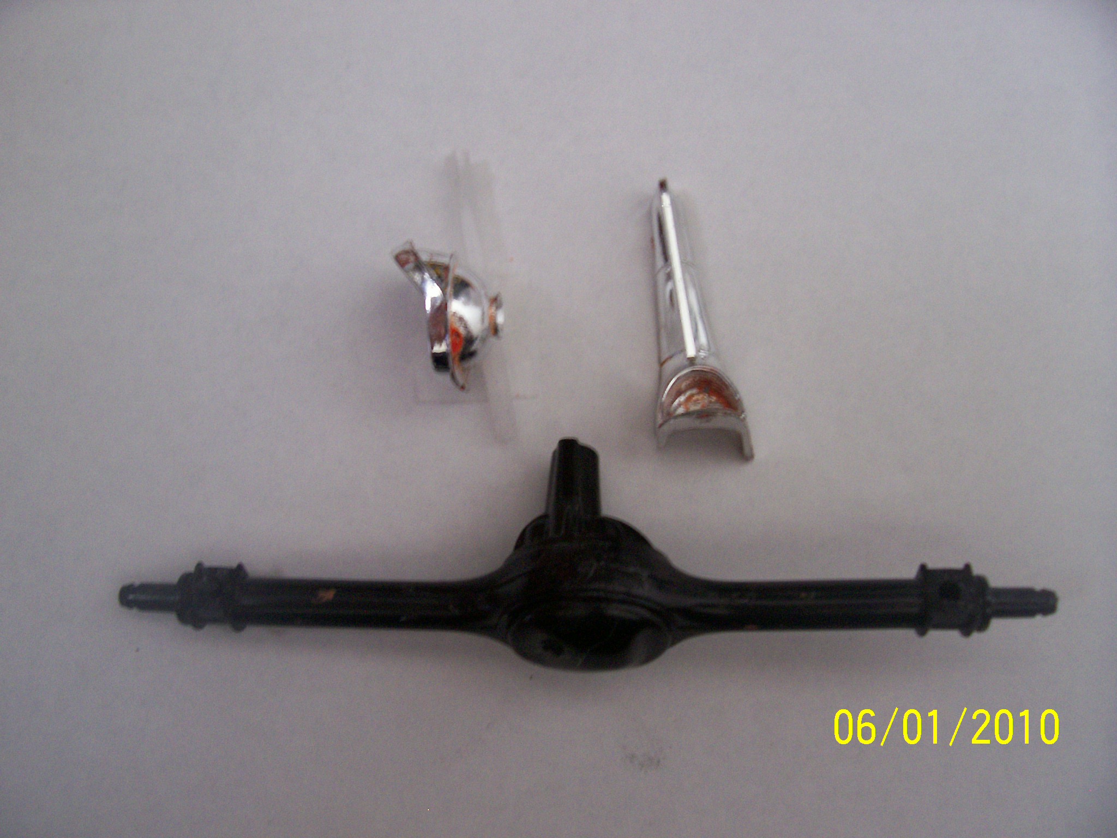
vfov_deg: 41.8
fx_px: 1097
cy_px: 419
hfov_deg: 54.0
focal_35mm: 34
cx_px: 558
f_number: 2.7
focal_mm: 5.6
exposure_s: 1/5.66
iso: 160
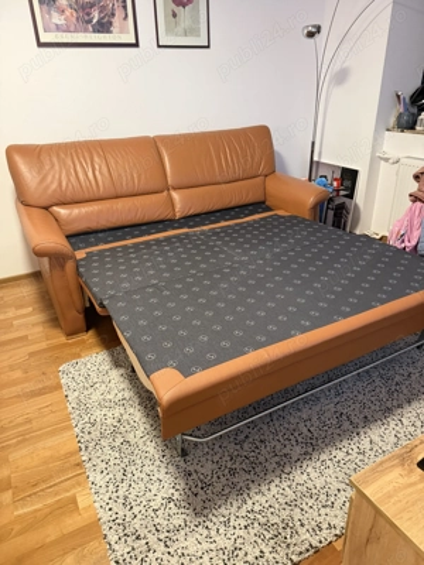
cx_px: 212
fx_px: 392
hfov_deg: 56.8
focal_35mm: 24
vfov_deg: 71.6
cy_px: 282
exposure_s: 1/50
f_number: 1.78
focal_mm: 6.76
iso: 500
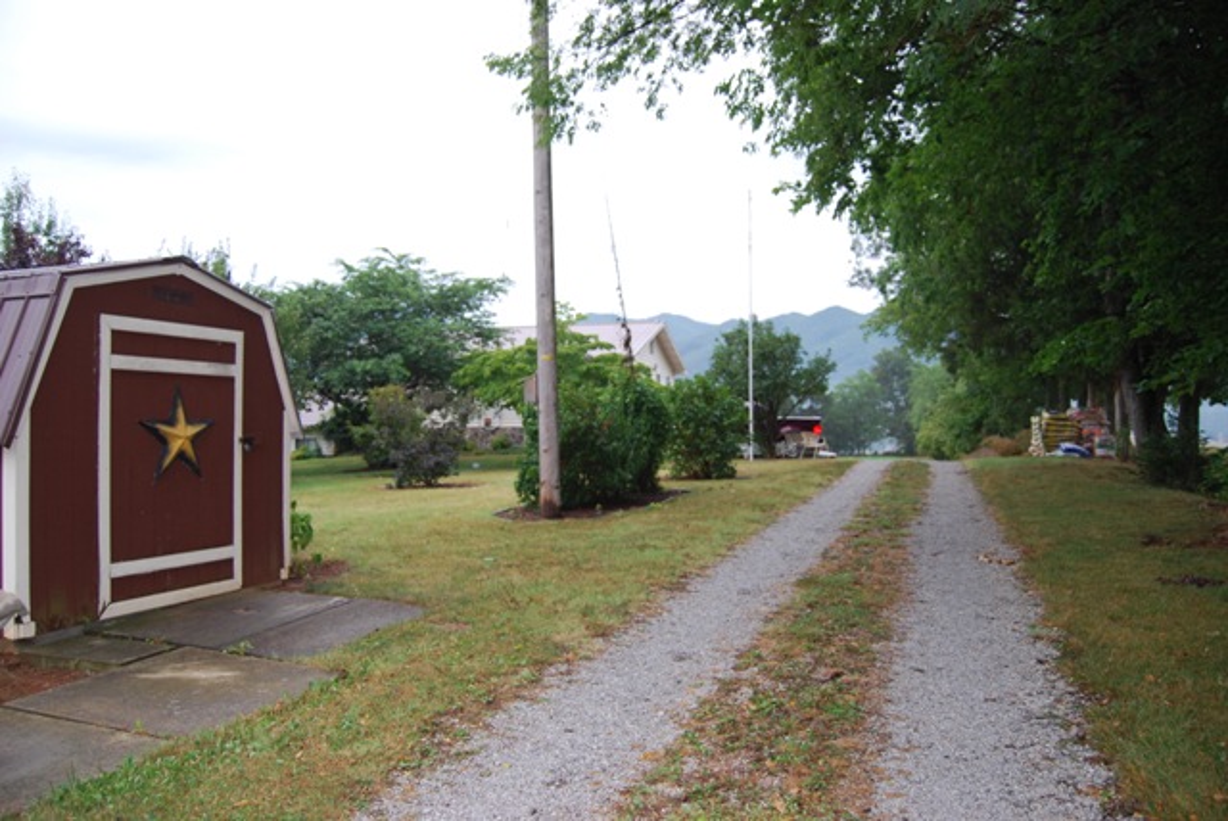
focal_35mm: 27
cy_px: 410
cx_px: 614
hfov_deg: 67.3
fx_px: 922
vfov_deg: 48.0
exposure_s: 1/60
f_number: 3.5
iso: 200
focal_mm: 18
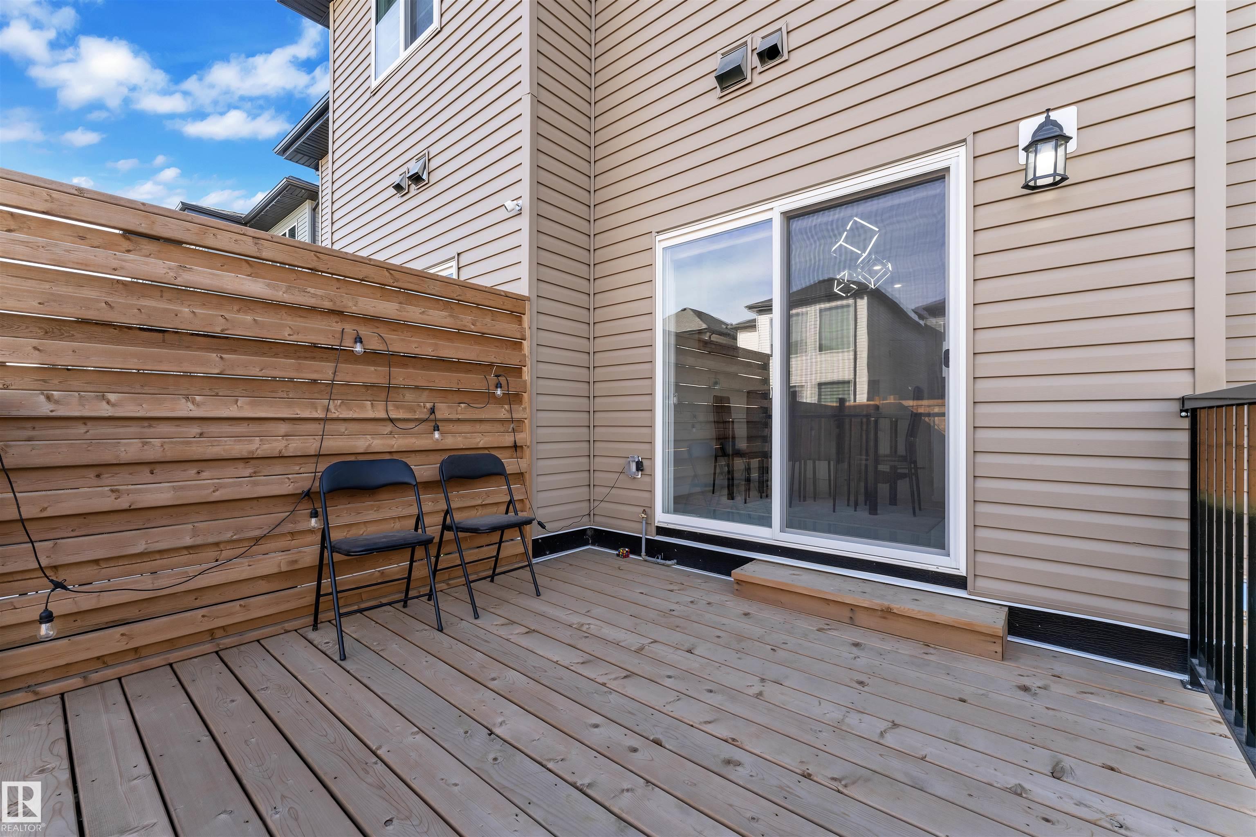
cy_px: 418
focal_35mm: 14
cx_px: 628
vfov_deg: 81.2
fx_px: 488
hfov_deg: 104.3
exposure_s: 1/160
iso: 250
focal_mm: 14
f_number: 8
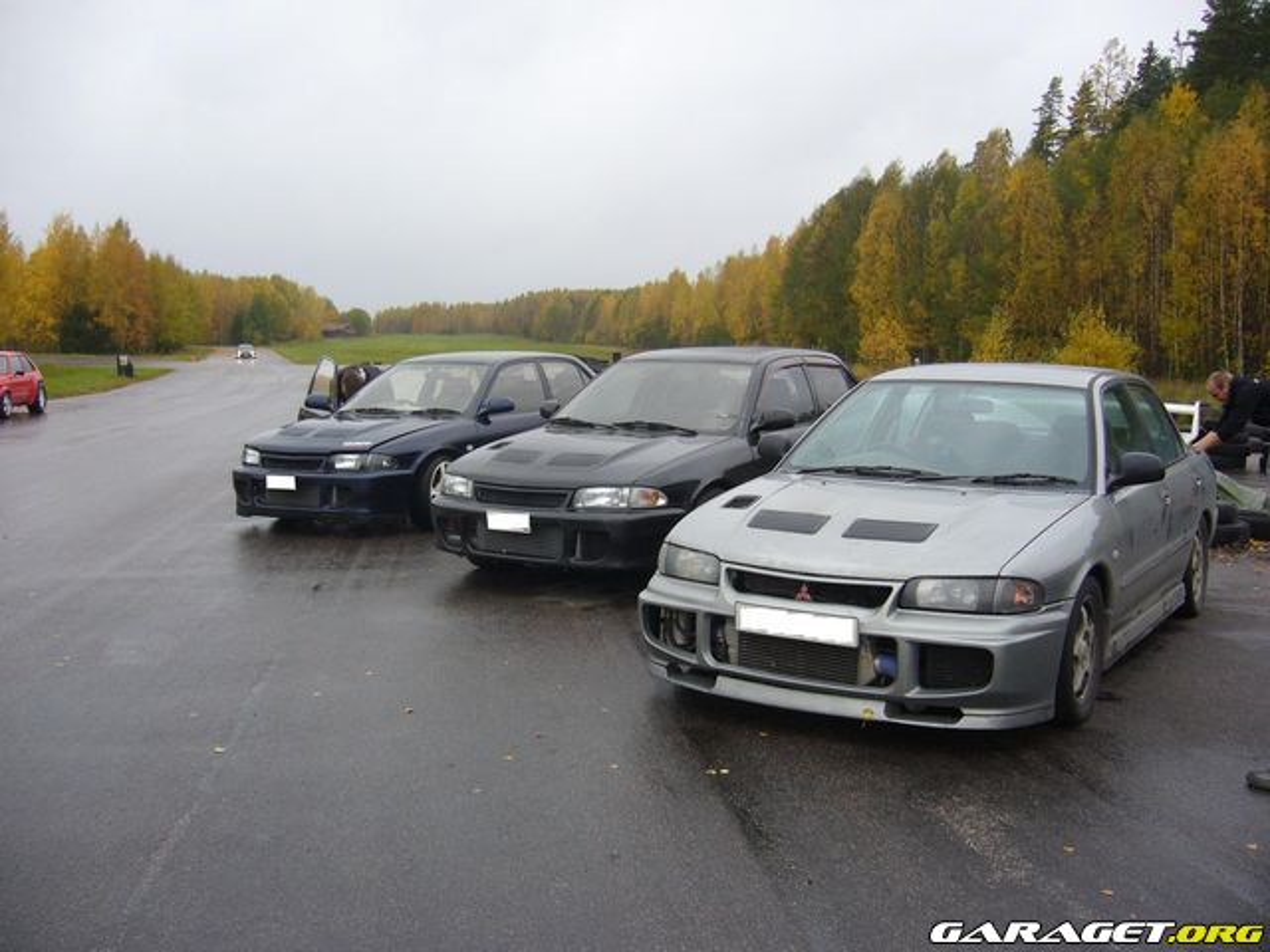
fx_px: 1284
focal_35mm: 35
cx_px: 635
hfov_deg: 52.6
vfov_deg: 40.7
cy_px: 476
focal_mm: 5.8
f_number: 2.8
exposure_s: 1/160
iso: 80
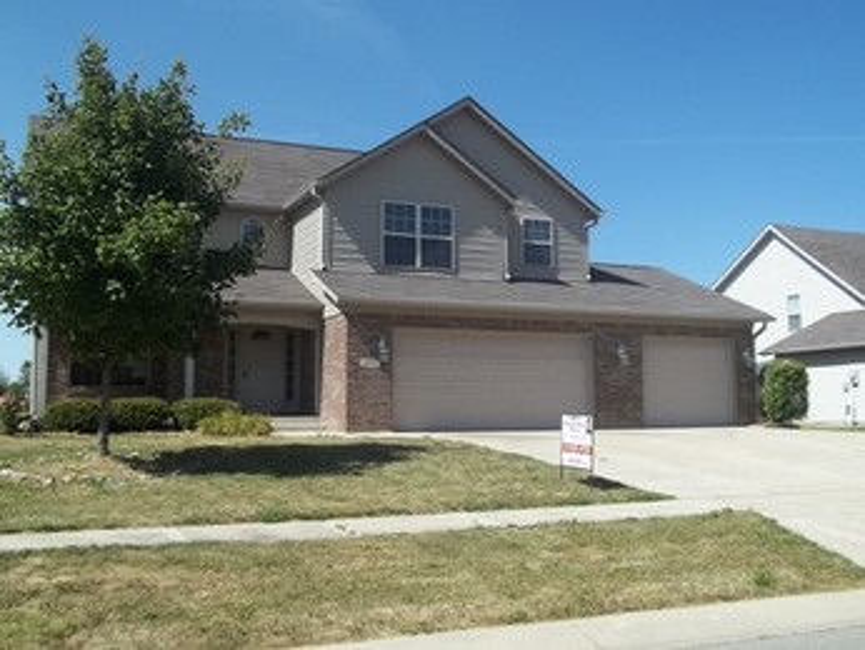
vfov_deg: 39.7
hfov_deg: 51.3
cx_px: 432
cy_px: 325
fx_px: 900
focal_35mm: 36
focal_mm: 6.5
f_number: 8
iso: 64
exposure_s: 1/160
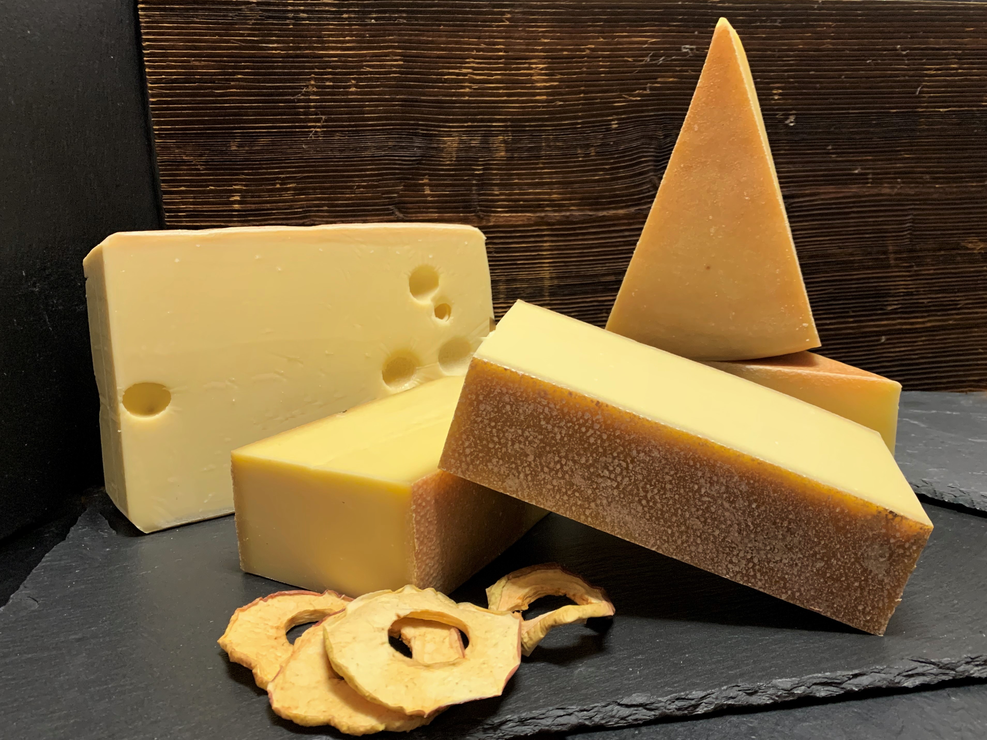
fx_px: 741
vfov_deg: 53.1
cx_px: 494
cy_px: 370
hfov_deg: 67.3
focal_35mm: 26
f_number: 1.8
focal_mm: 4.25
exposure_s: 1/33
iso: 250
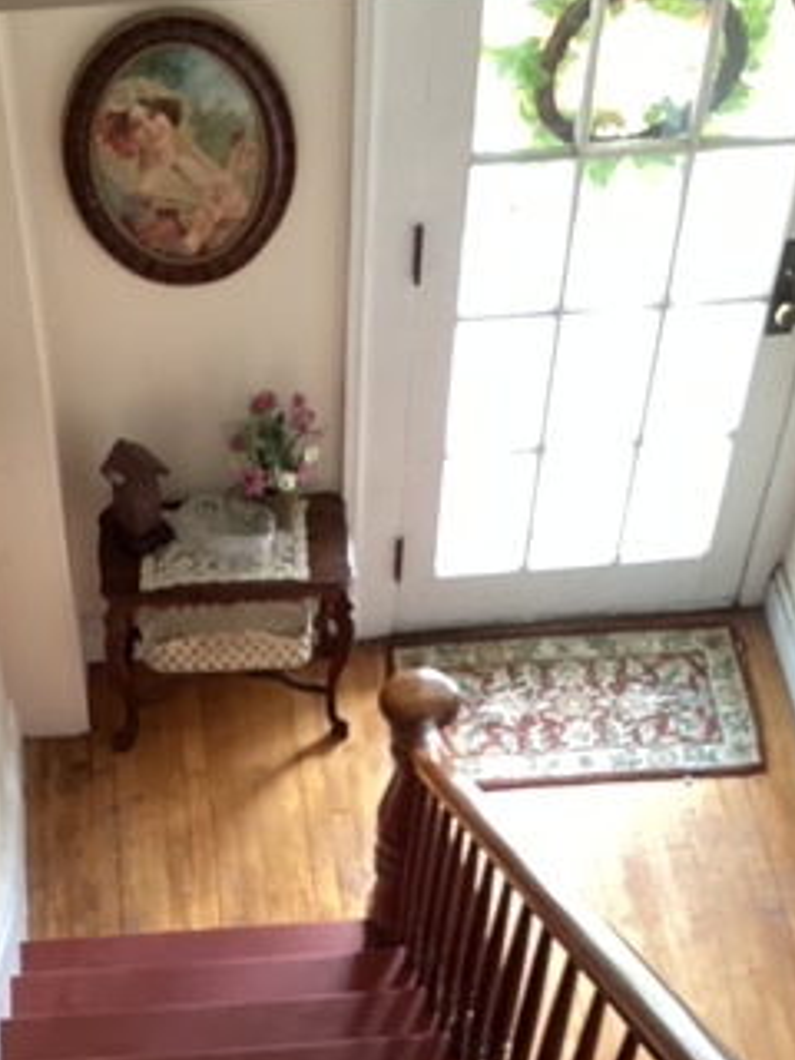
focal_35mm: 62
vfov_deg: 30.4
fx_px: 1899
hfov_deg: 23.5
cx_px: 245
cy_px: 858
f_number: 2.4
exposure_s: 1/50
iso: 250
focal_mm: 3.3
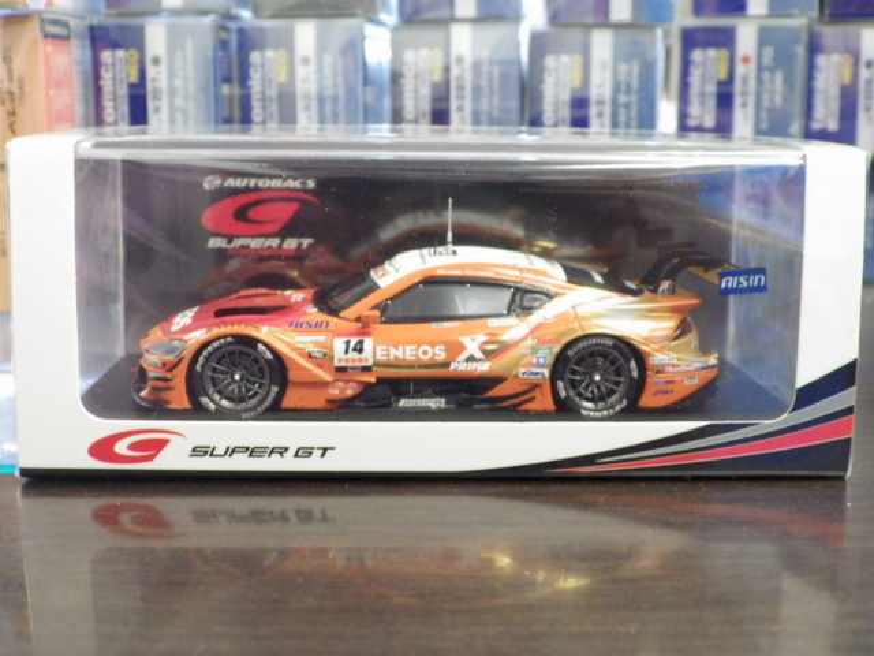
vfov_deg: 29.1
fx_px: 1262
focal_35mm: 50
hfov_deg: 38.2
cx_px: 437
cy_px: 328
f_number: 3.8
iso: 800
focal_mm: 9
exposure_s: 1/25
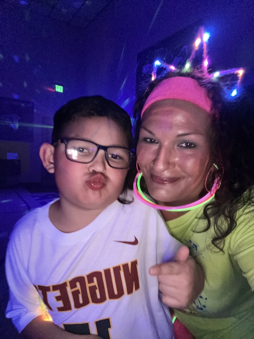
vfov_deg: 73.9
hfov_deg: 58.9
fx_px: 225
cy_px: 170
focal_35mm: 23
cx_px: 127
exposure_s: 1/30
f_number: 1.9
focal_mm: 2.69
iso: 320
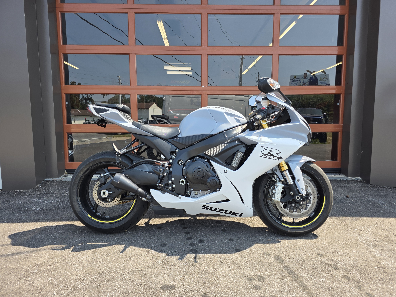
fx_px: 263
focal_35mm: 23
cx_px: 198
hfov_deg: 73.9
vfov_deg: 58.9
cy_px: 148
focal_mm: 6.3
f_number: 1.7
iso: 80
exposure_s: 1/1311
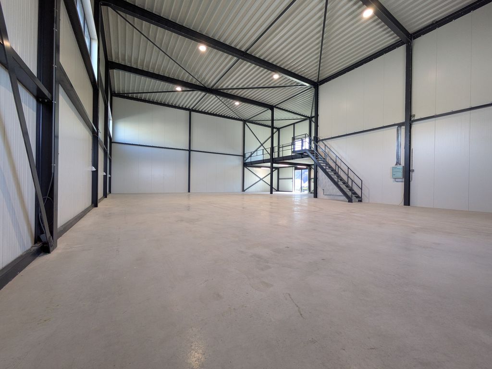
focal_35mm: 14
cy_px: 184
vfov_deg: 85.7
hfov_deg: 102.1
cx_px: 246
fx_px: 199
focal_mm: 1.83
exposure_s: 1/60
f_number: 2.2
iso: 61
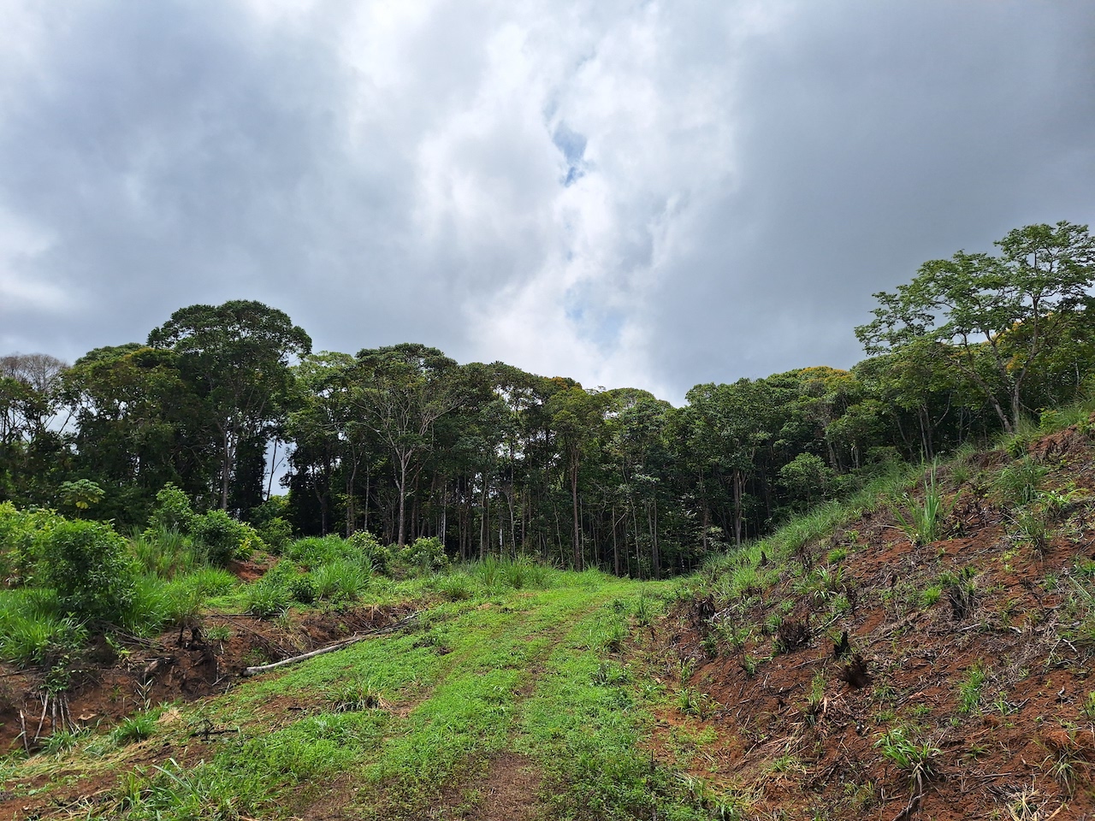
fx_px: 728
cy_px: 410
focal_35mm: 23
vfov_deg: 58.9
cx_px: 548
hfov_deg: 73.9
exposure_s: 1/6536
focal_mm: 5.54
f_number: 1.8
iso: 40
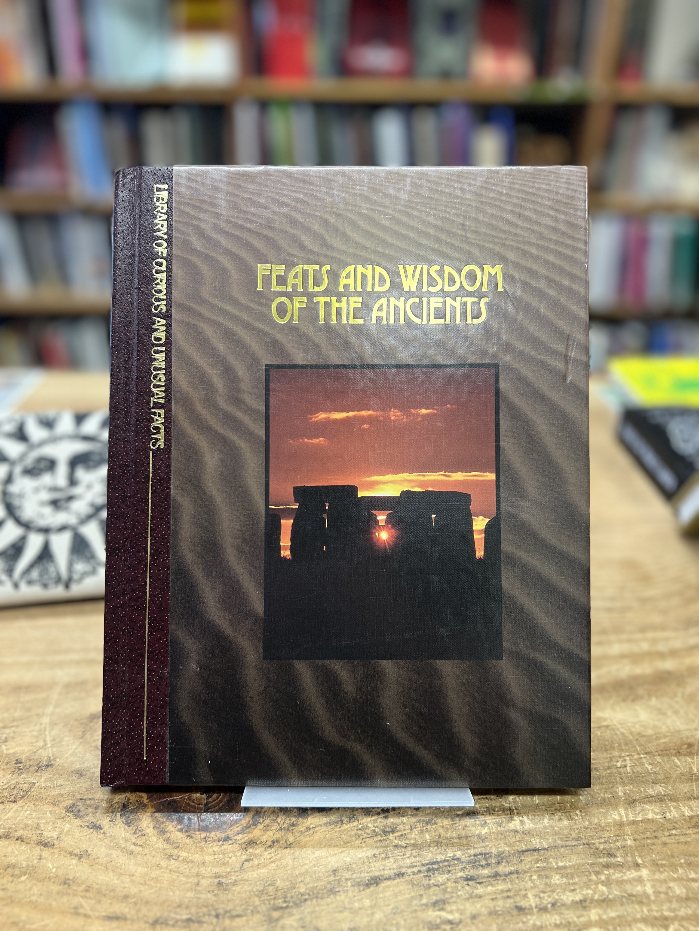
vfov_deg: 67.3
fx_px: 700
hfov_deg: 53.1
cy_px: 466
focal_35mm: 26
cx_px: 350
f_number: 1.5
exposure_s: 1/60
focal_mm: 5.7
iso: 160
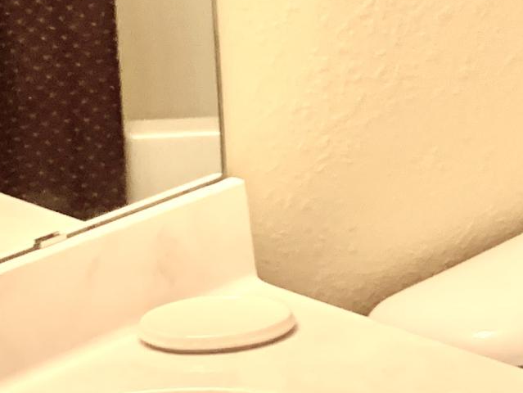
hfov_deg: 14.4
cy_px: 31
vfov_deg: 12.1
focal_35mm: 122
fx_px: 1844
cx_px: 913
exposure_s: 1/60
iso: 160
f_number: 1.8
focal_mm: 4.25
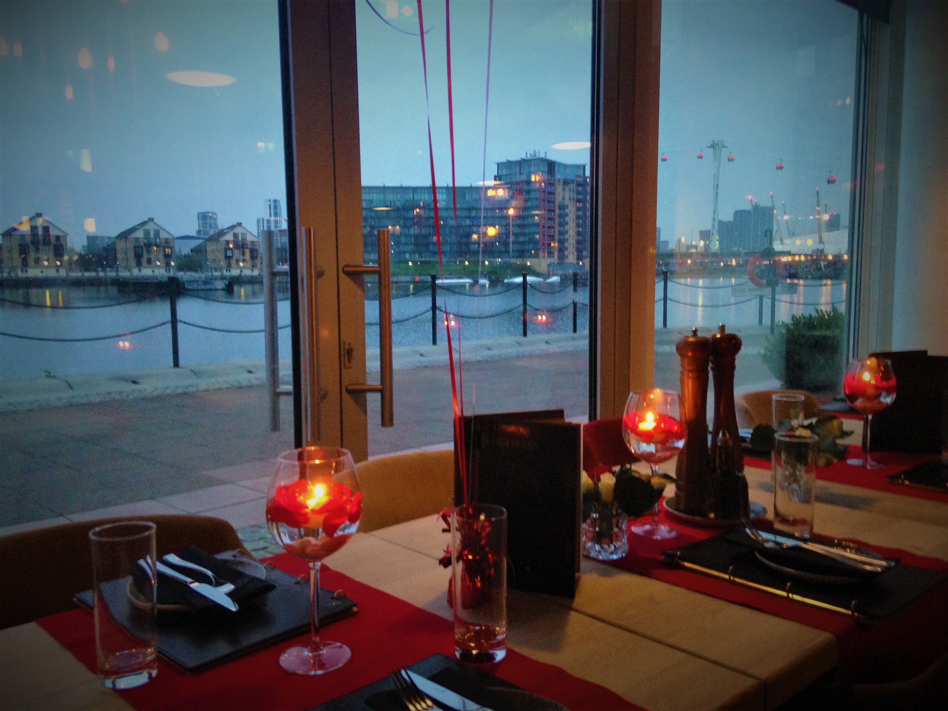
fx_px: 904
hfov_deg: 55.4
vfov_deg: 42.9
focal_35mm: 33
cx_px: 474
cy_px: 356
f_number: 2.4
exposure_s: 1/20
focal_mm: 4.12
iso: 250
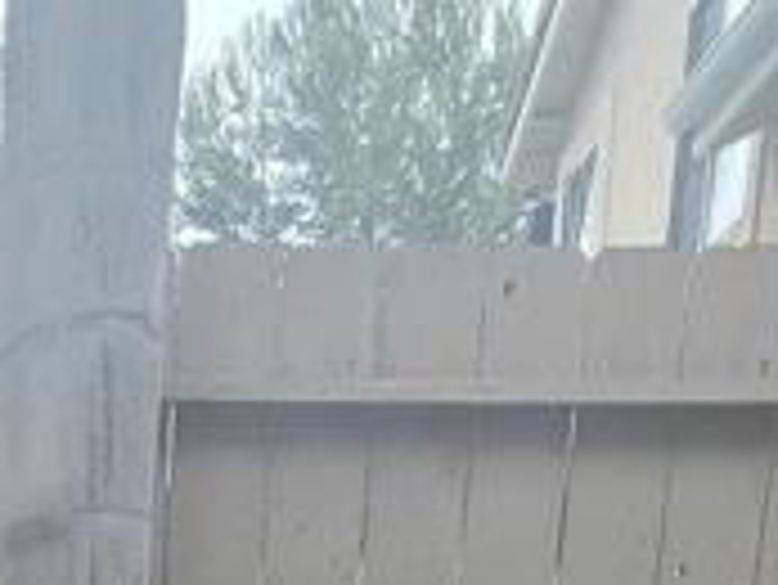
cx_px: -144
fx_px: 1732
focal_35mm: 77
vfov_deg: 12.7
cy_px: 1548
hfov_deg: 23.3
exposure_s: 1/833
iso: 50
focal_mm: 2.2
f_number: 2.2
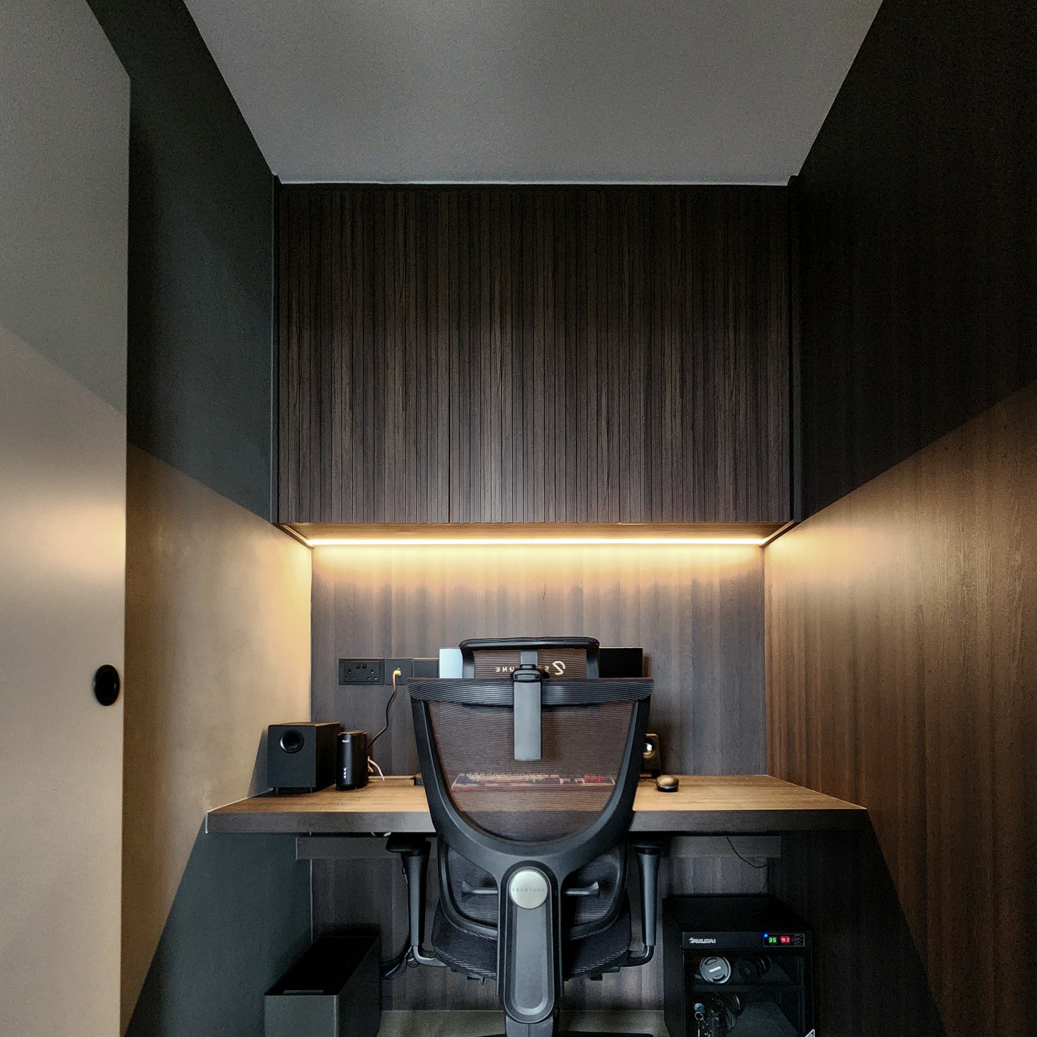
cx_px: 539
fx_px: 542
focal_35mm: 16
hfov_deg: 87.4
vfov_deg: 83.9
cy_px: 706
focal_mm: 2.2
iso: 640
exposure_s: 1/25
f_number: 2.2
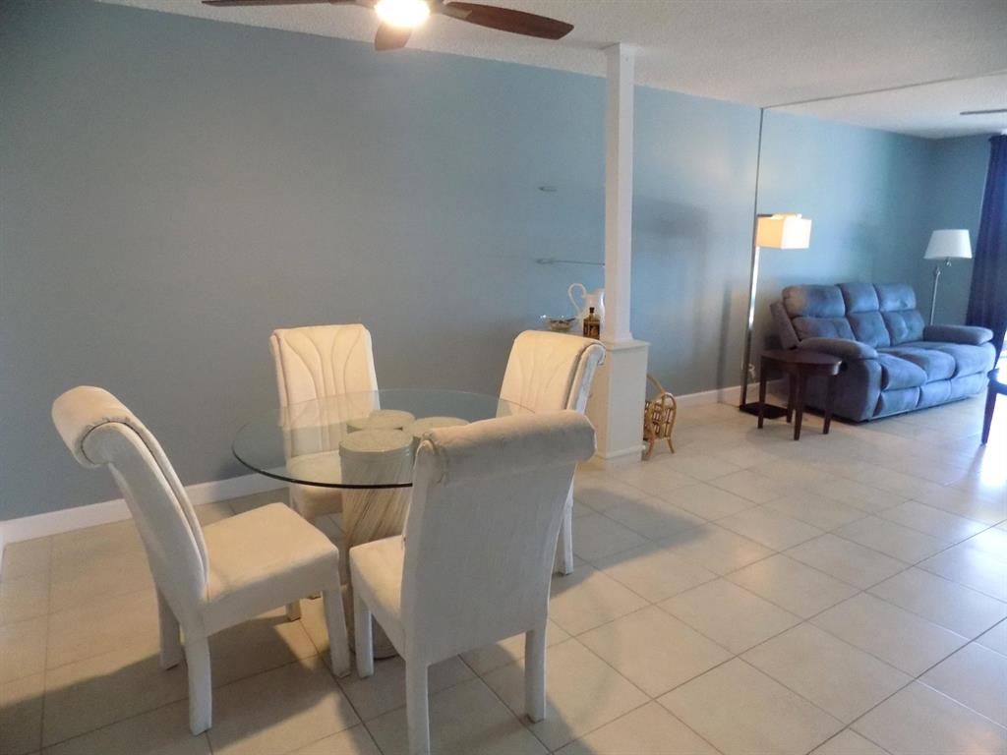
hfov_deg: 73.9
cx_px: 504
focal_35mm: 23
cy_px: 378
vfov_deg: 58.9
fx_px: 669
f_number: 3.1
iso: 360
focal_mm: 4
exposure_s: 1/30
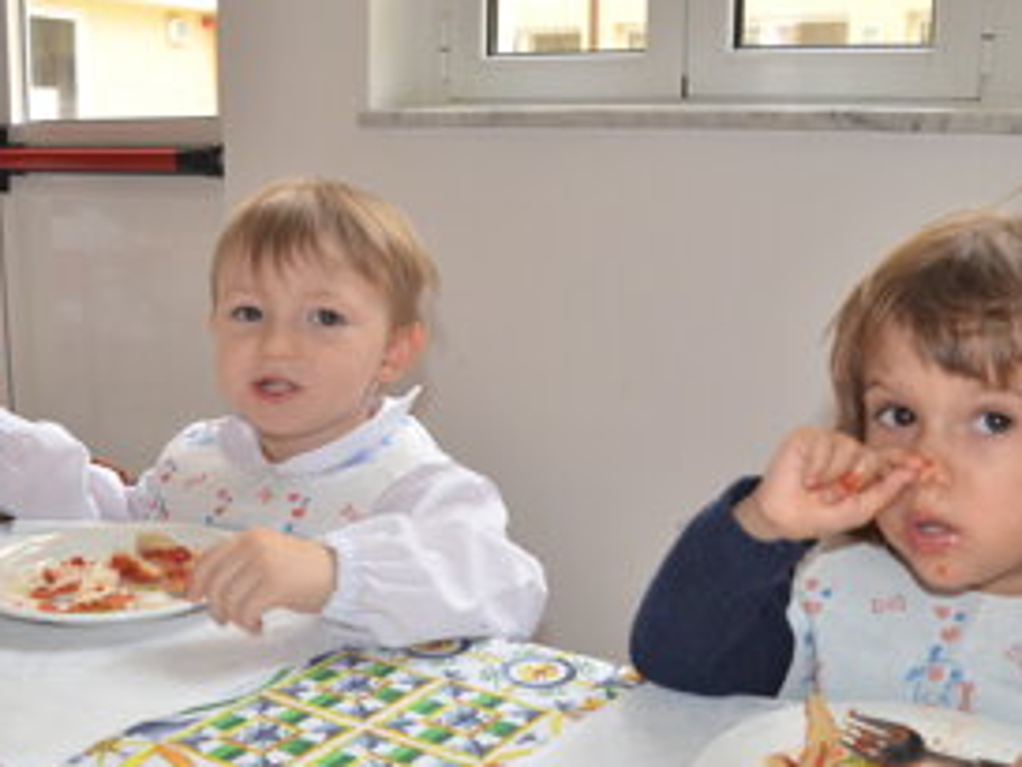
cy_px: 378
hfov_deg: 45.6
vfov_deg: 35.2
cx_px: 591
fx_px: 1211
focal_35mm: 41
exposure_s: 1/200
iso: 1250
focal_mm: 18
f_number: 5
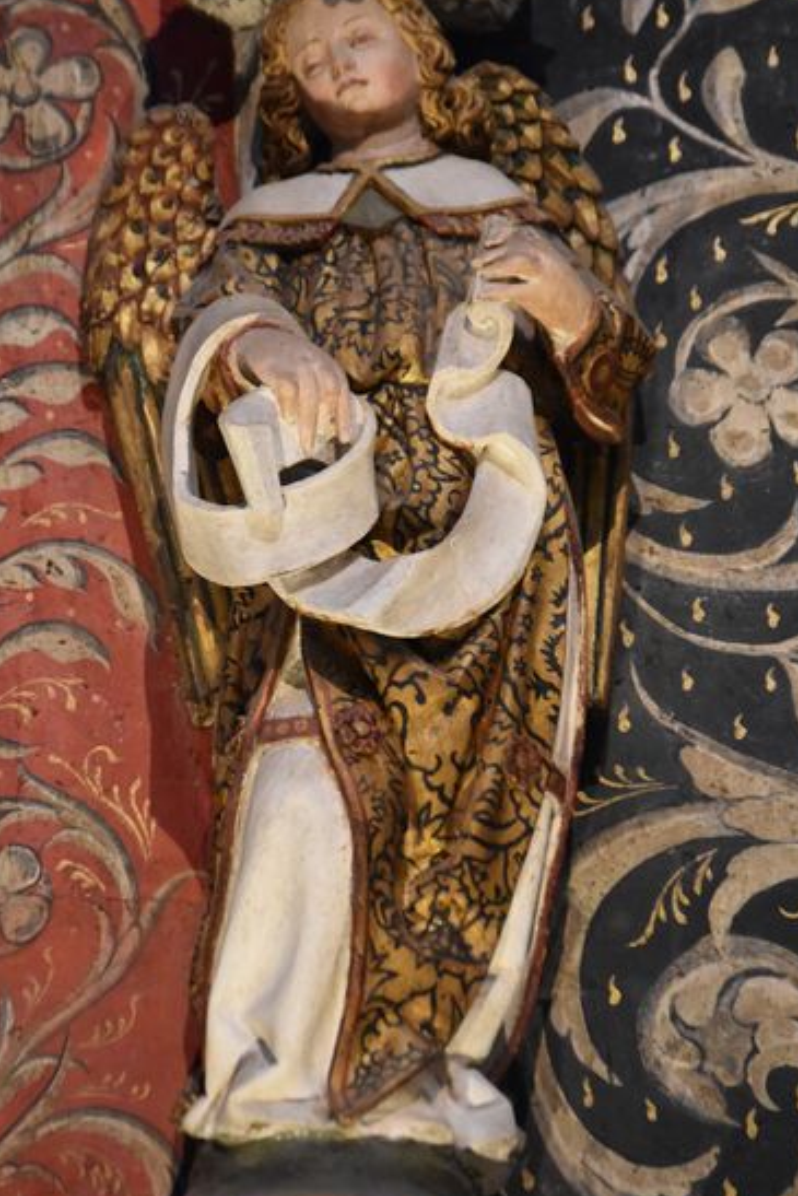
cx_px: 353
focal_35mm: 215
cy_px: 560
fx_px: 7144
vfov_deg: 9.6
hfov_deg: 6.4
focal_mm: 112
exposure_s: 1/125
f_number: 4.8
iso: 5600
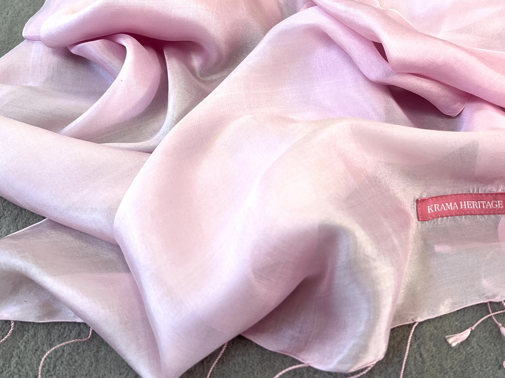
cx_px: 337
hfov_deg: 48.2
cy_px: 149
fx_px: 554
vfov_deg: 37.6
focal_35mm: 38
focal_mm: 5.7
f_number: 1.5
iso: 80
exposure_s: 1/121
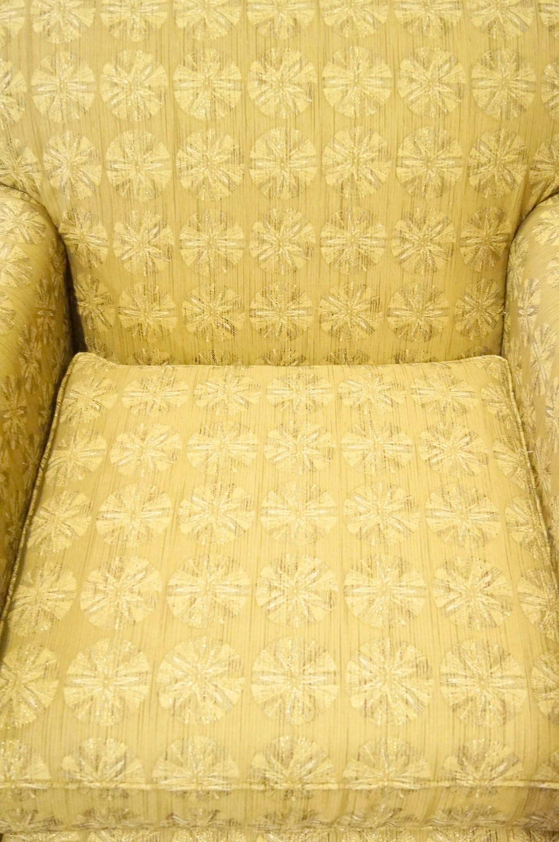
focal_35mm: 36
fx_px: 841
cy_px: 421
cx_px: 280
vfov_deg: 53.2
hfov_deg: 36.8
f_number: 4
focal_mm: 24
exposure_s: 1/25
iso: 3200
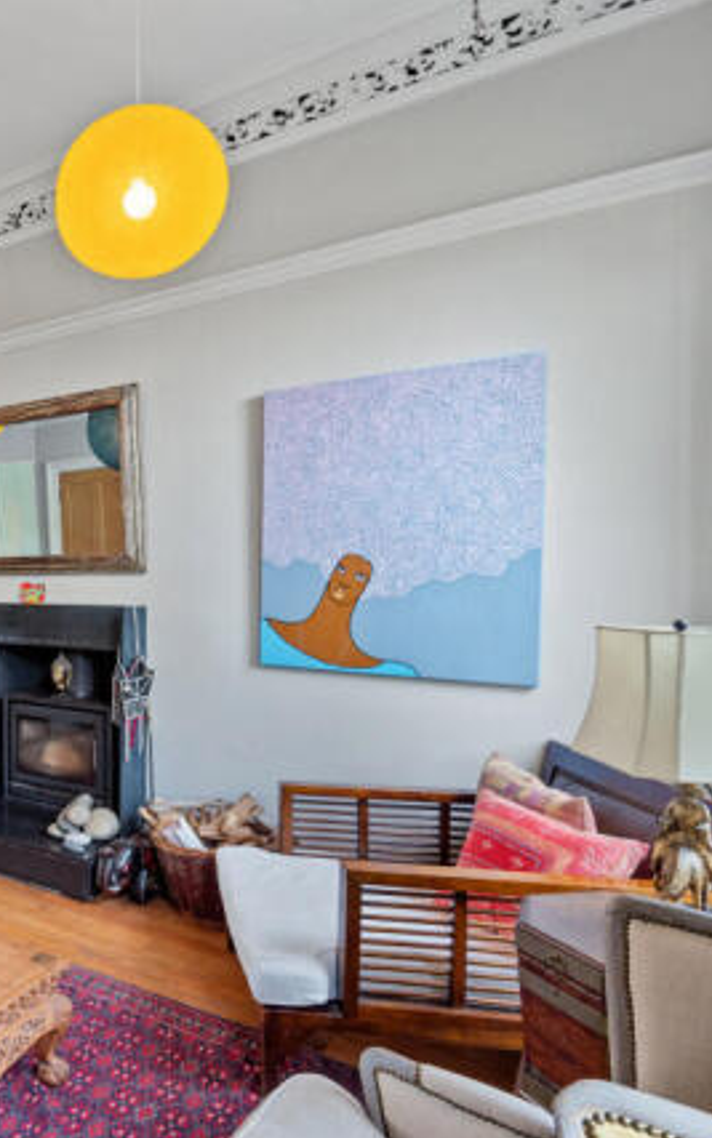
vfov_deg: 72.5
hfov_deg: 40.5
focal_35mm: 25
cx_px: -59
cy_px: 577
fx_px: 776
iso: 250
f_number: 9
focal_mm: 16
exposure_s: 1/3
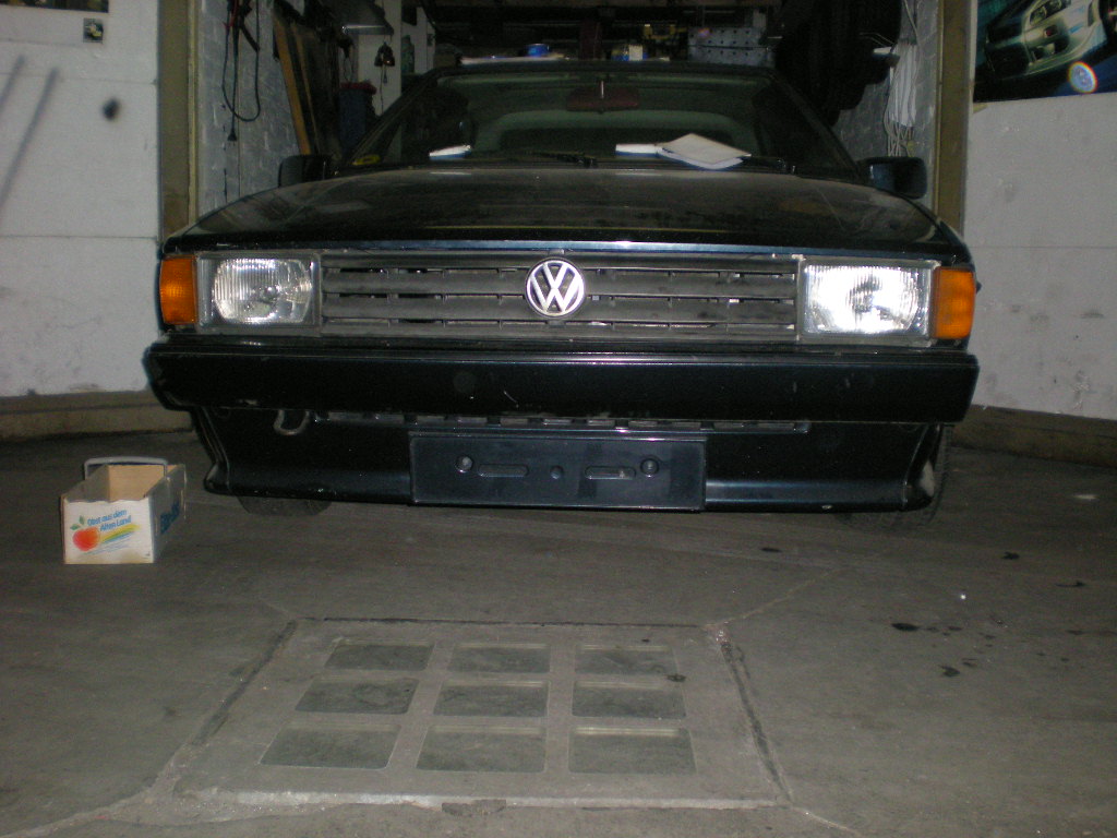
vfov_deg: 37.7
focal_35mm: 38
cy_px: 419
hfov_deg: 49.0
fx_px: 1226
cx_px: 558
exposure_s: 1/60
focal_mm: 6.3
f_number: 3.1
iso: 264
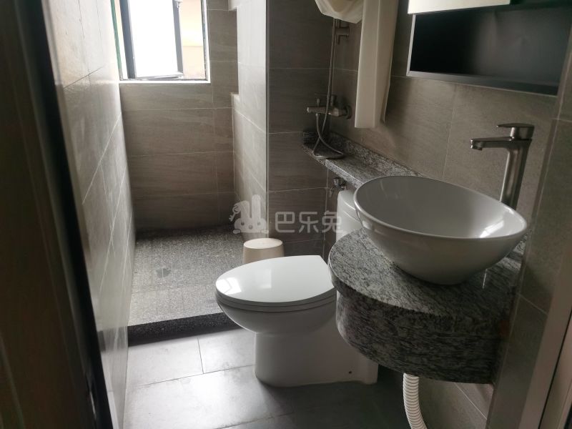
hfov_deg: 65.3
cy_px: 214
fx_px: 446
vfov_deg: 51.4
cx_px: 286
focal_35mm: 27
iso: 160
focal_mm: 5.56
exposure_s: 1/100
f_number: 1.6
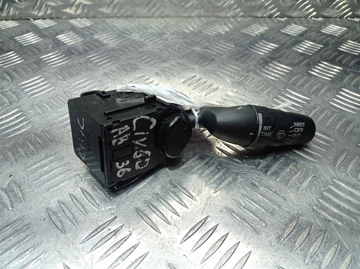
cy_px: 134
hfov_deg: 63.5
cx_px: 180
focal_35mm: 28
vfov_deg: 49.6
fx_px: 291
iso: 104
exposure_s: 1/265
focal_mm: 4.7
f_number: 1.79
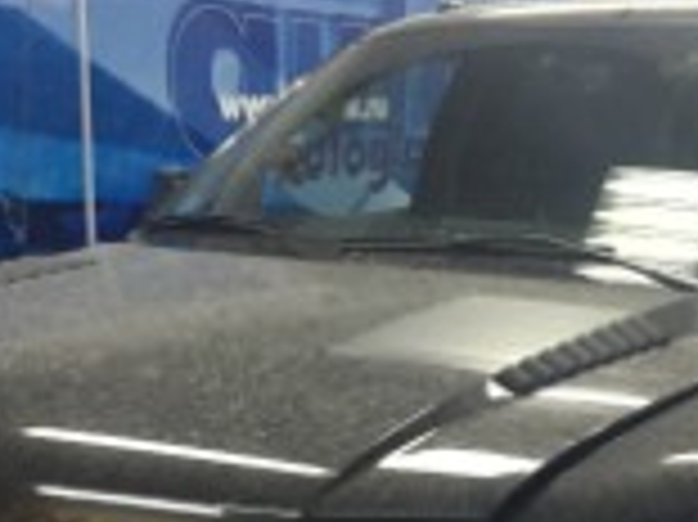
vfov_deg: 19.4
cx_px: 441
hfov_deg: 25.9
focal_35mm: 75
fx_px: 1511
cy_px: 436
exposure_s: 1/33
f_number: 2.2
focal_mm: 4.15
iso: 200
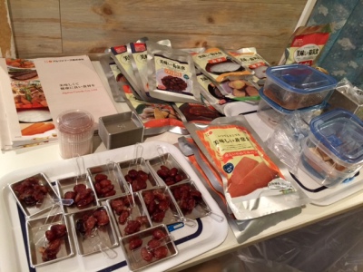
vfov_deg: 48.2
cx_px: 182
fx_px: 304
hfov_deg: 61.7
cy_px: 136
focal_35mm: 29
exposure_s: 1/30
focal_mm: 4.15
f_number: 2.2
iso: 100
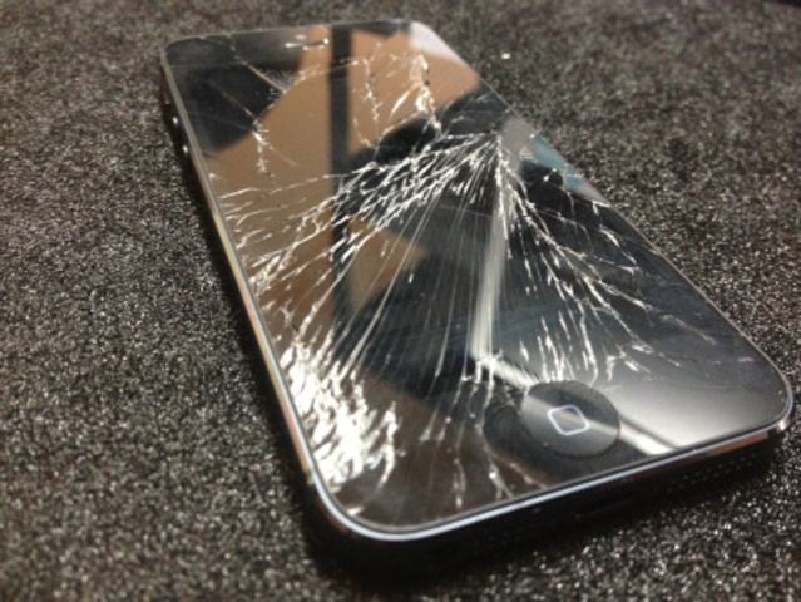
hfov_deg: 52.6
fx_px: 810
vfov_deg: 40.7
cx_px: 400
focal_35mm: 35
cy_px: 301
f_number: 2.4
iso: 320
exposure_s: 1/20
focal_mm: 4.28
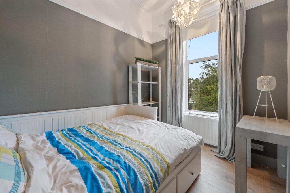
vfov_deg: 81.2
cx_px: 145
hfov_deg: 104.2
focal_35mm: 14
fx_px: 113
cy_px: 96
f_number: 8
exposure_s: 1/1.67
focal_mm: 14
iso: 640
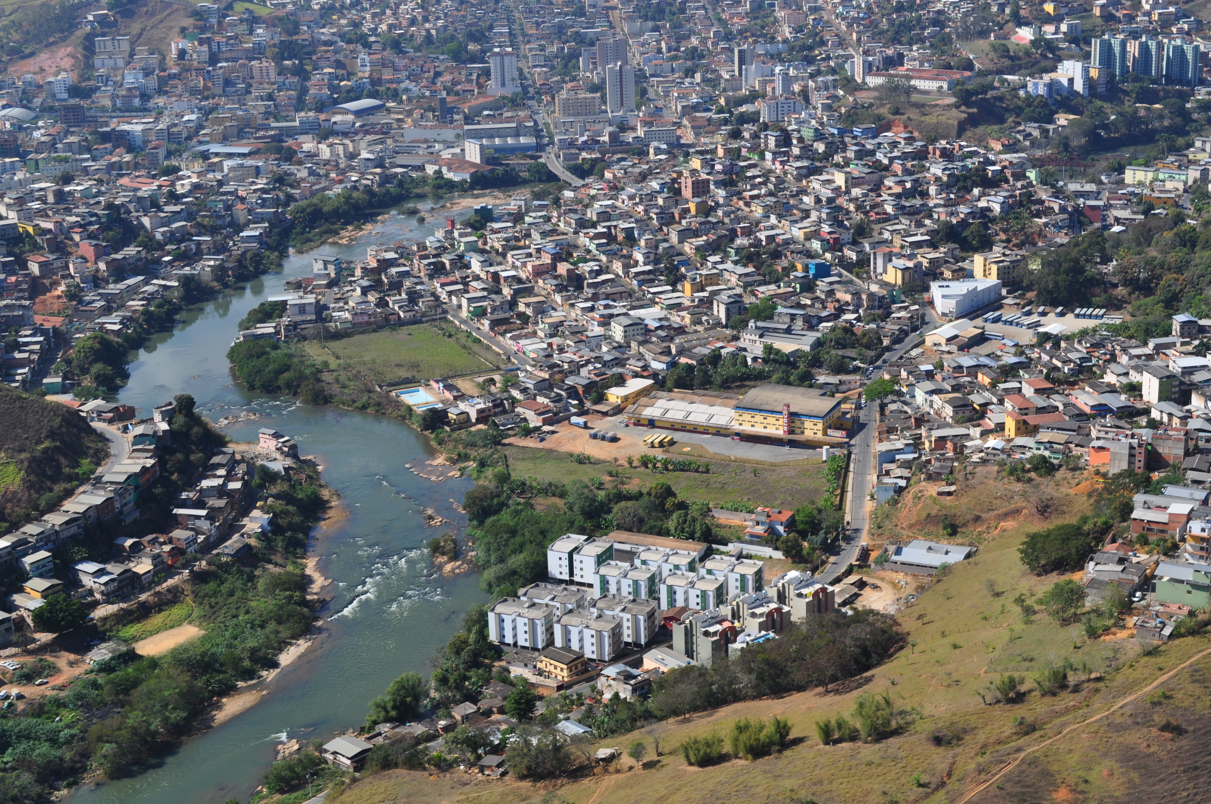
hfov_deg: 36.9
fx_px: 1814
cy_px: 402
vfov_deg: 25.0
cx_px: 606
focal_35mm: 54
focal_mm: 36
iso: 200
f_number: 11
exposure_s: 1/400
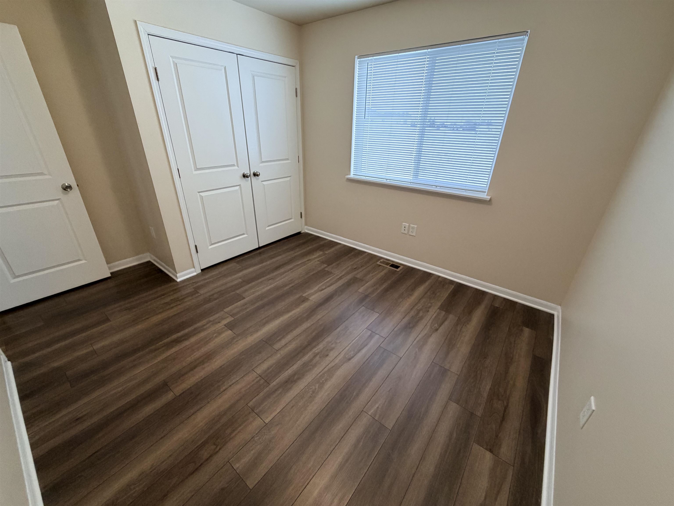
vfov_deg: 85.7
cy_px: 253
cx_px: 337
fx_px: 273
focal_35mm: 14
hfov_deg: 102.1
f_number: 2.2
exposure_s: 1/120
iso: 320
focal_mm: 2.22
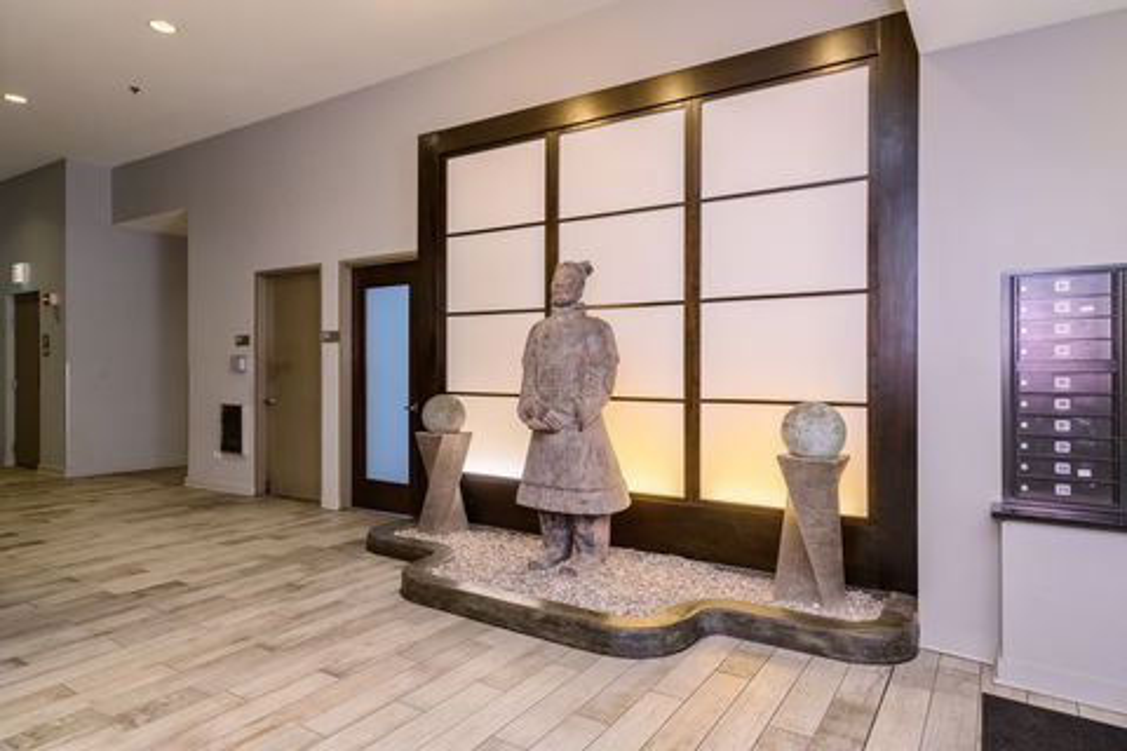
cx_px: 564
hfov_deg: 78.6
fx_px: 689
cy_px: 376
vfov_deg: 57.2
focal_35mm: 22
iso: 200
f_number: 8
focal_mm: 22
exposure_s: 1/25
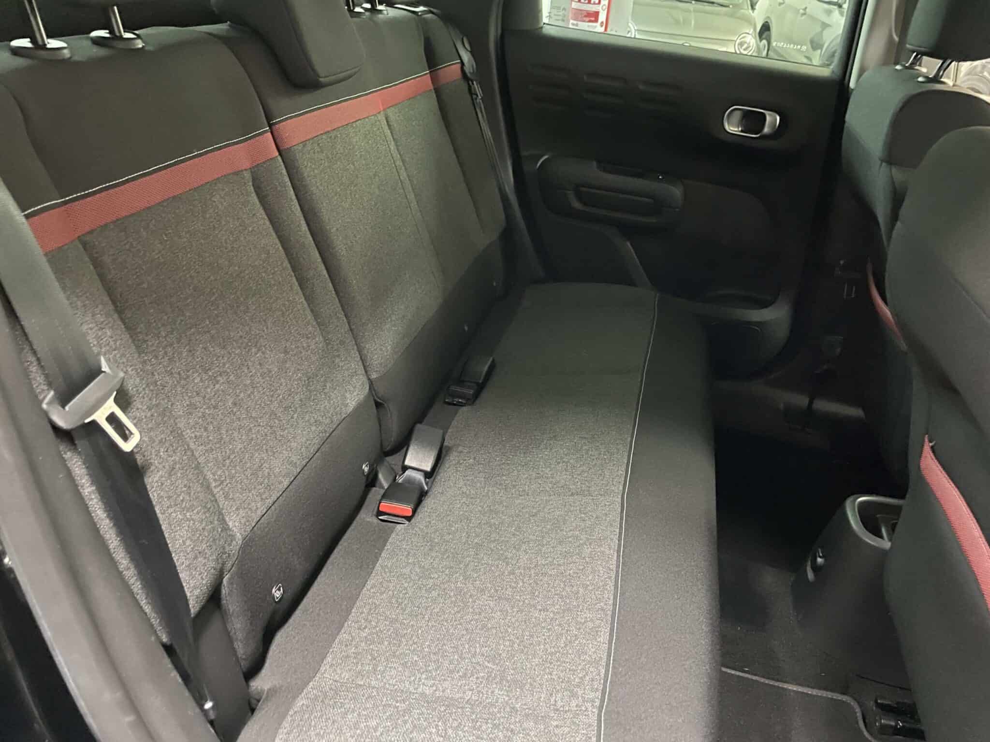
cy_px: 371
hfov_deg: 67.3
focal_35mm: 26
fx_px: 744
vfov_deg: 53.1
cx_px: 495
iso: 1250
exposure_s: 1/25
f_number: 1.6
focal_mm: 4.2
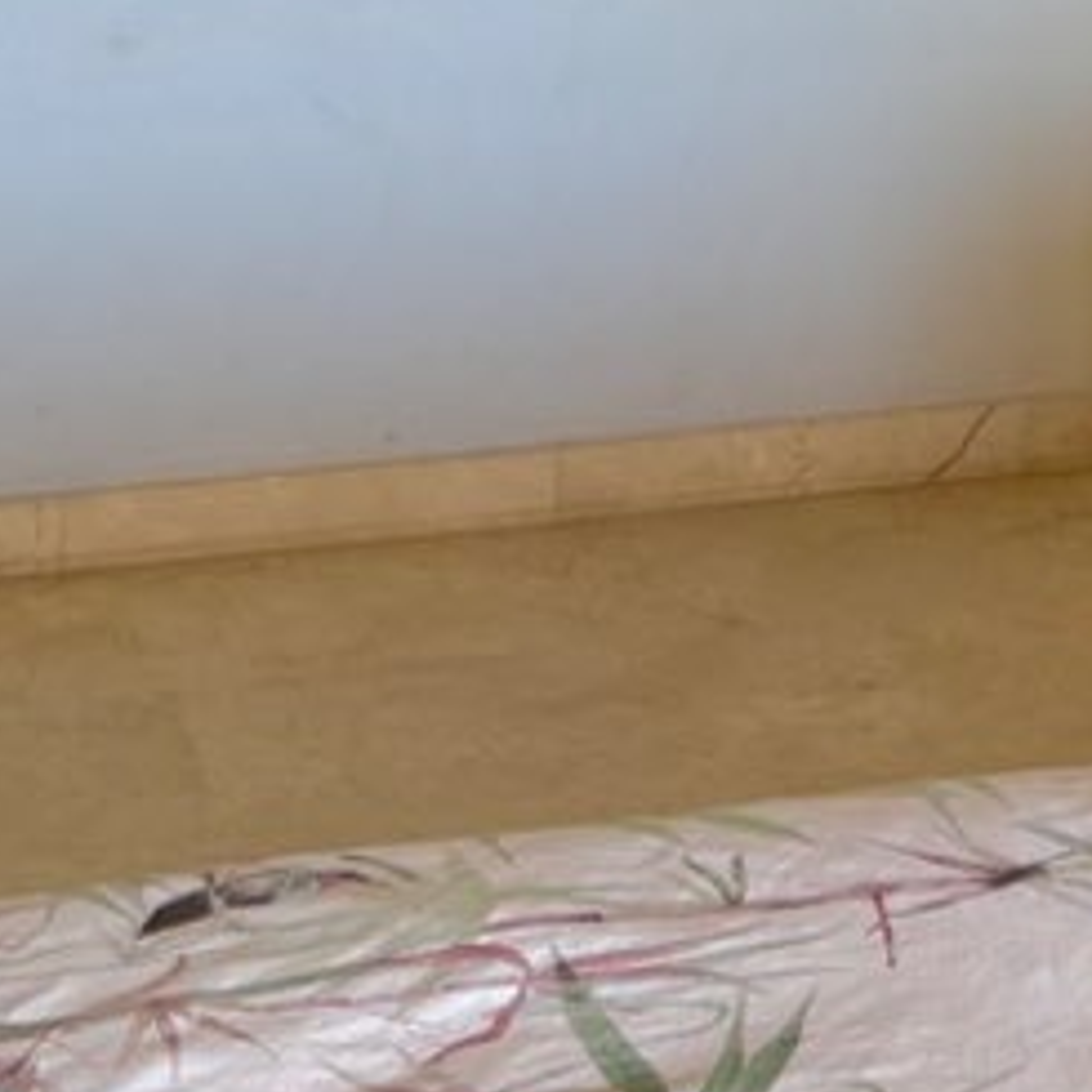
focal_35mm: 130
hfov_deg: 13.4
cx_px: 597
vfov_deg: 13.0
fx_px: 4640
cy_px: -261
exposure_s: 1/121
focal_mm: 6.76
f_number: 1.78
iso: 160
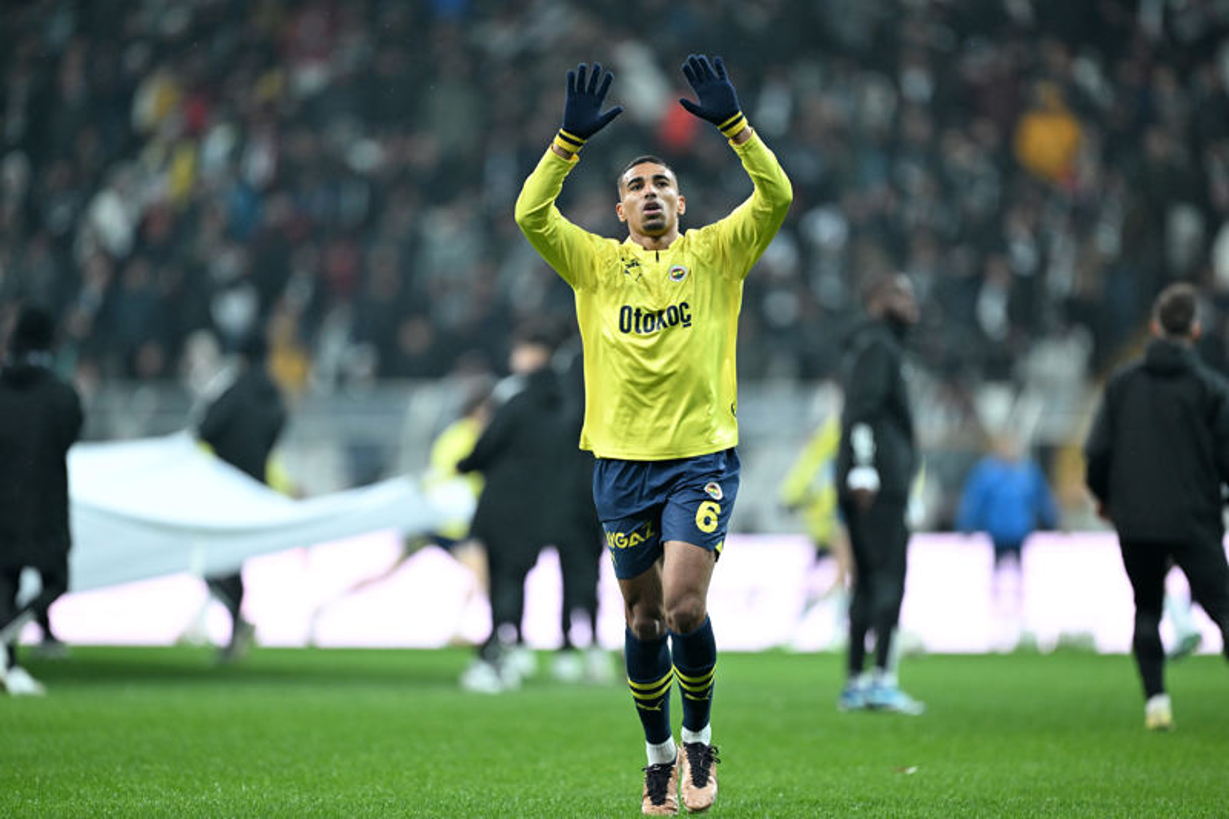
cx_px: 614
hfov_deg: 5.2
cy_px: 410
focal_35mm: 400
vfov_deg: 3.4
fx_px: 13652
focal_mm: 400
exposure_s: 1/1250
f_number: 2.8
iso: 2000
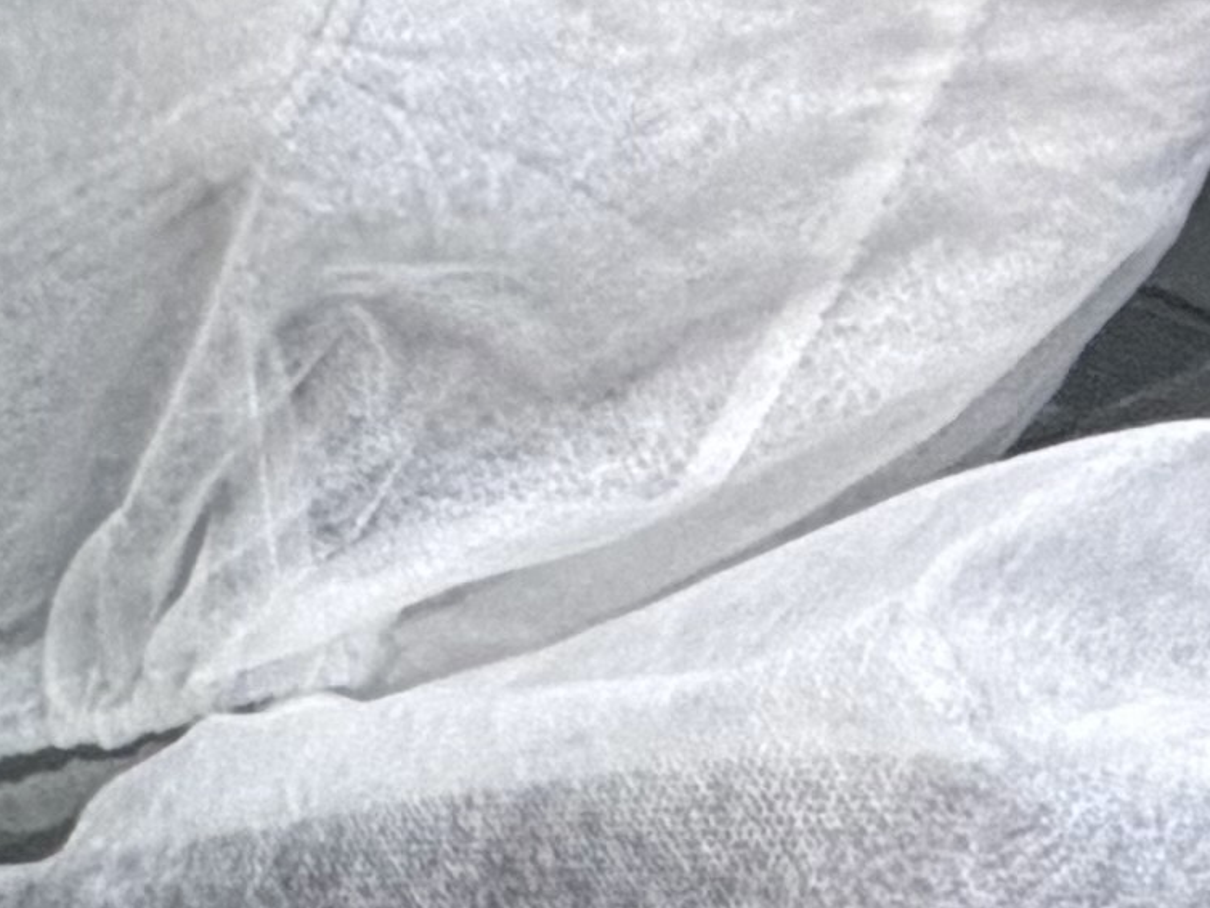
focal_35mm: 106
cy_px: 2325
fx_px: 3706
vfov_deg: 11.2
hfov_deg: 13.9
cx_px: -1589
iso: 250
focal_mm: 2.22
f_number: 2.2
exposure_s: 1/100
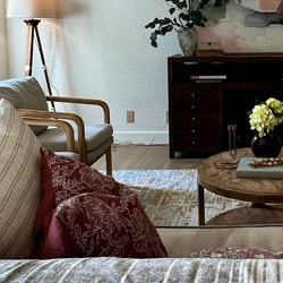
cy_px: 72
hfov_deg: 34.4
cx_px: 246
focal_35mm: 47
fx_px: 435
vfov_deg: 35.3
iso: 80
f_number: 1.8
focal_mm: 1.57
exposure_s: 1/120
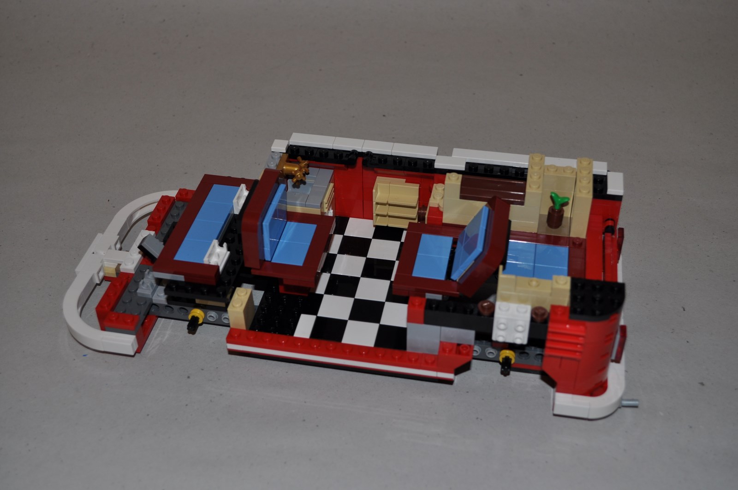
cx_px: 369
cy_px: 245
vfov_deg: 29.8
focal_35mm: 45
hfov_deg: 43.6
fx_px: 921
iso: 200
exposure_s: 1/30
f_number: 5.6
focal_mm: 30
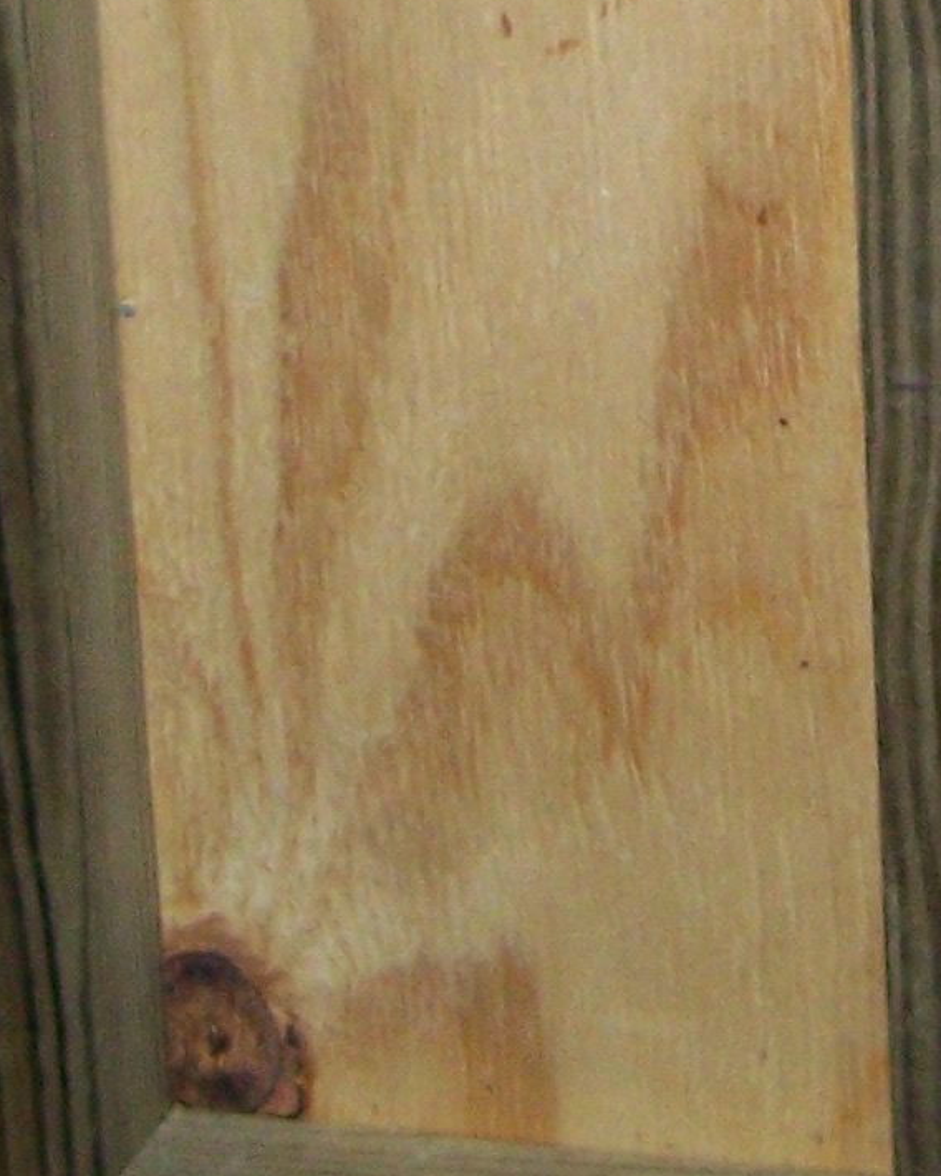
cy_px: -581
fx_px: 5152
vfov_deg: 12.4
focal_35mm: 148
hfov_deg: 10.3
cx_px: 1007
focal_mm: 6.3
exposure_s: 1/60
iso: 200
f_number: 2.8
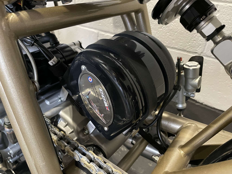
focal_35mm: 26
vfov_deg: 53.1
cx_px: 116
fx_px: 174
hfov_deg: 67.3
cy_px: 87
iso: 500
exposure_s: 1/25
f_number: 1.6
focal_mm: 4.2
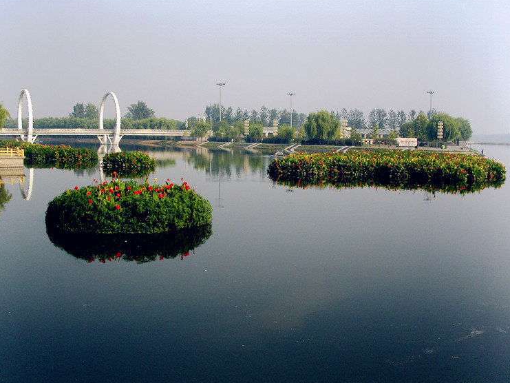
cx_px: 241
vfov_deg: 35.1
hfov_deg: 45.7
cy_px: 187
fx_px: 604
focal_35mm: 41
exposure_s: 1/1000
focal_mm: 7.8
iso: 80
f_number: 3.7
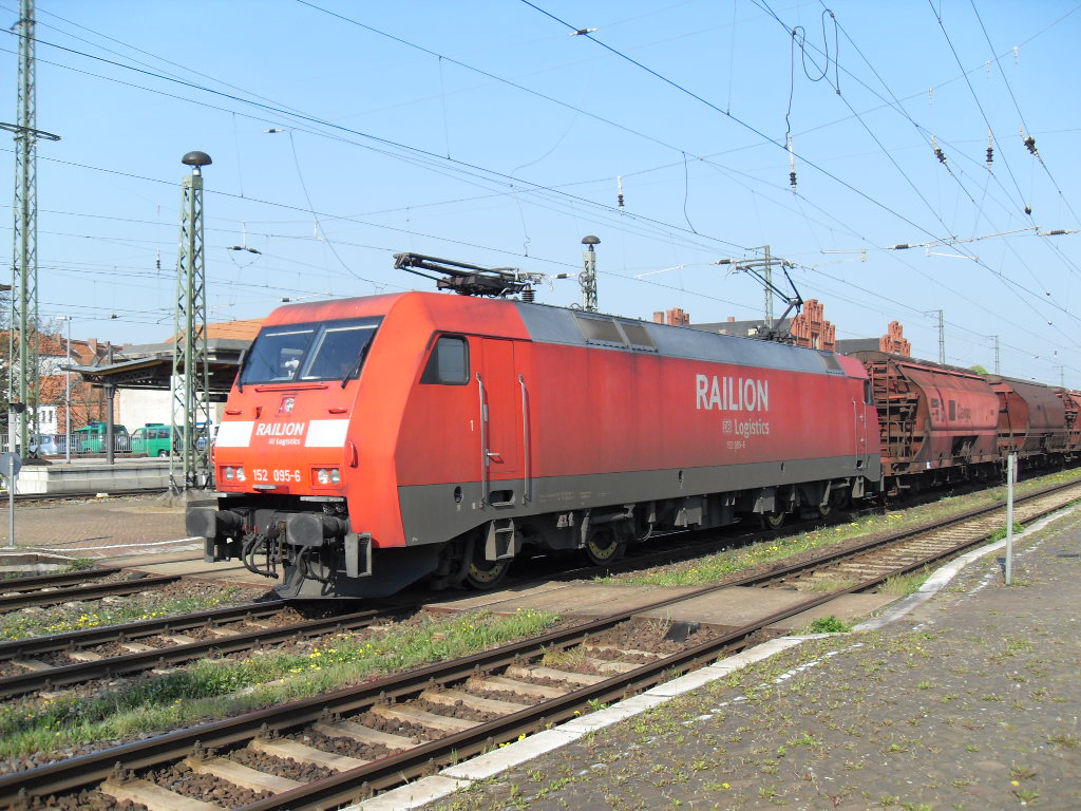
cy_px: 406
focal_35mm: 34
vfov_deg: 41.8
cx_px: 540
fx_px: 1062
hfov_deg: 54.0
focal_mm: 6.3
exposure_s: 1/125
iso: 80
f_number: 7
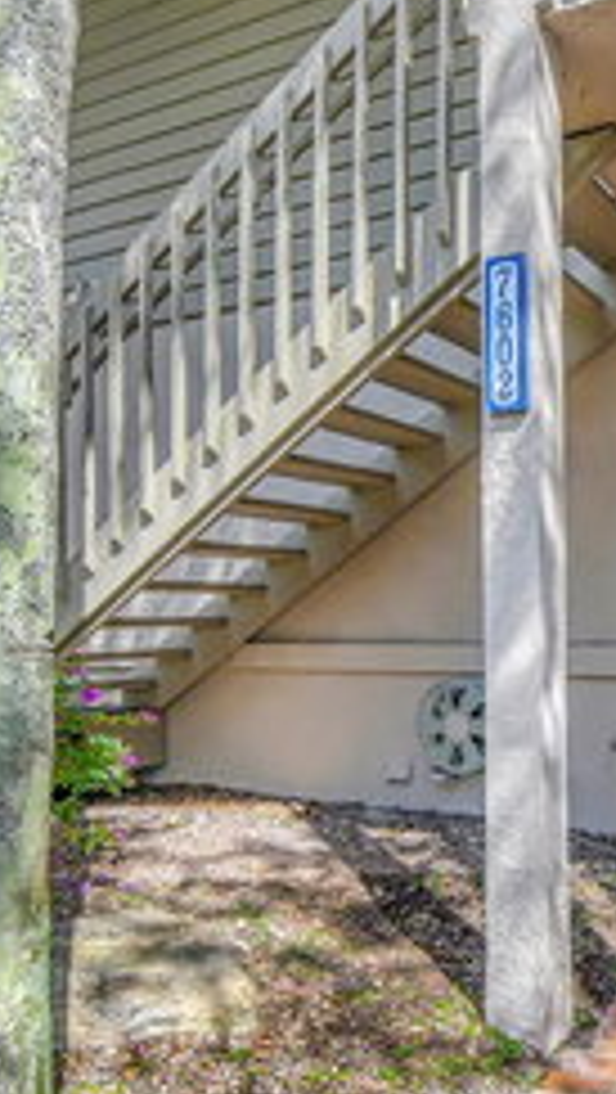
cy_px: 646
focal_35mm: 31
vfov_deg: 62.1
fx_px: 899
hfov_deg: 35.5
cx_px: 558
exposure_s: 1/1250
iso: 1000
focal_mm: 10
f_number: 9
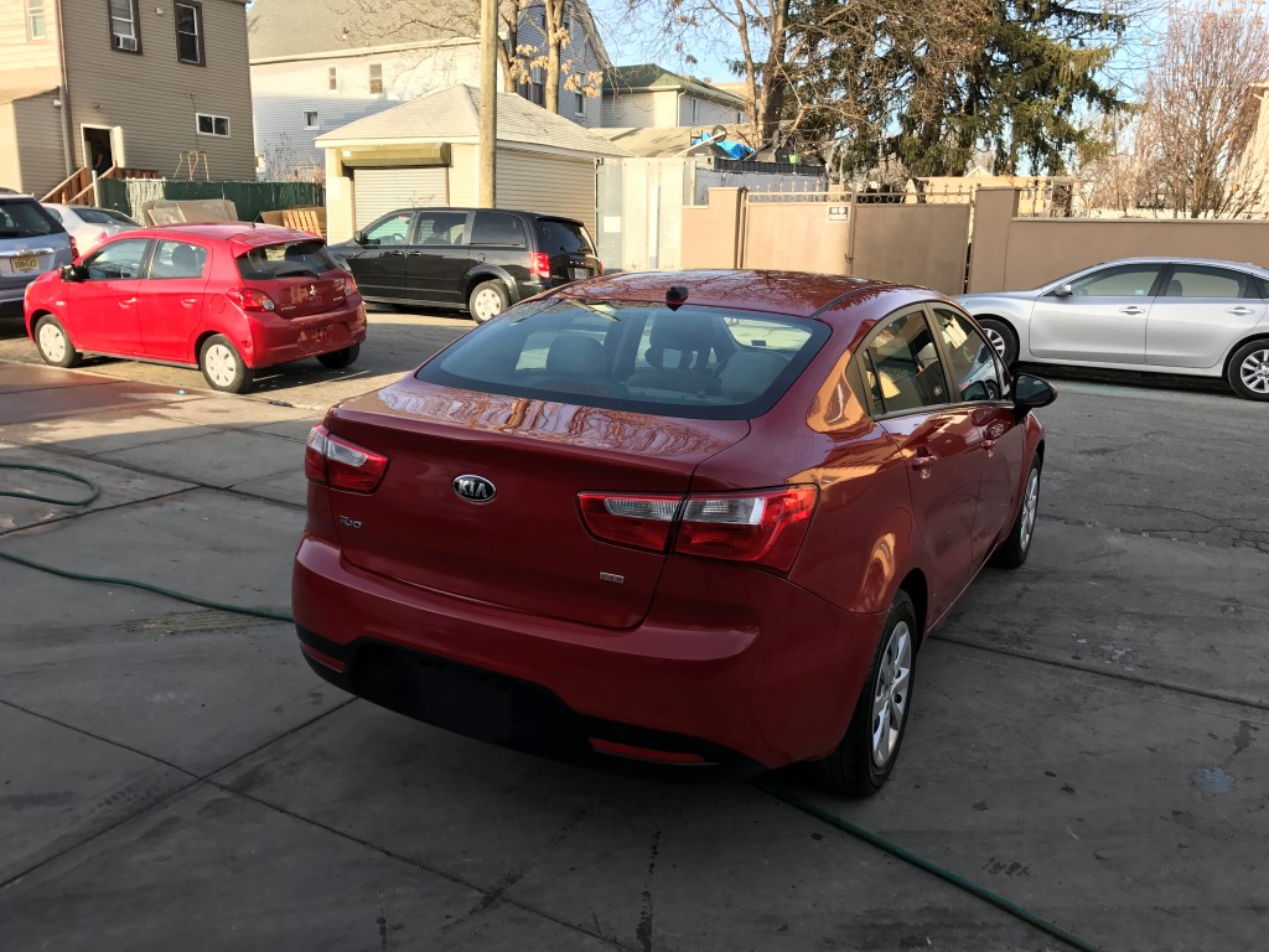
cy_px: 476
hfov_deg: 63.4
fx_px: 1026
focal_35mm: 28
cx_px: 634
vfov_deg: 49.7
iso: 20
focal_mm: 3.99
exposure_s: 1/532
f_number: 1.8
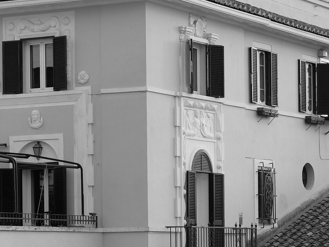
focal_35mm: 174
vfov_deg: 8.5
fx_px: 1654
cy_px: 220
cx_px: 79
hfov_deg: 11.3
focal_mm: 43
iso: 200
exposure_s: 1/320
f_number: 3.5
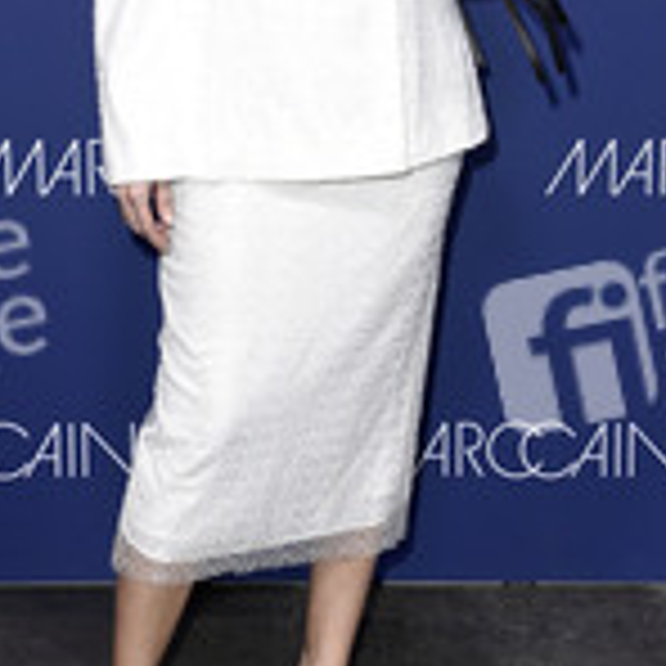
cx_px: 306
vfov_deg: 15.7
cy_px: 104
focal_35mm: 110
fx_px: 2394
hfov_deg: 15.8
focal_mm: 48
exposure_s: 1/250
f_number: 5.6
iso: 800
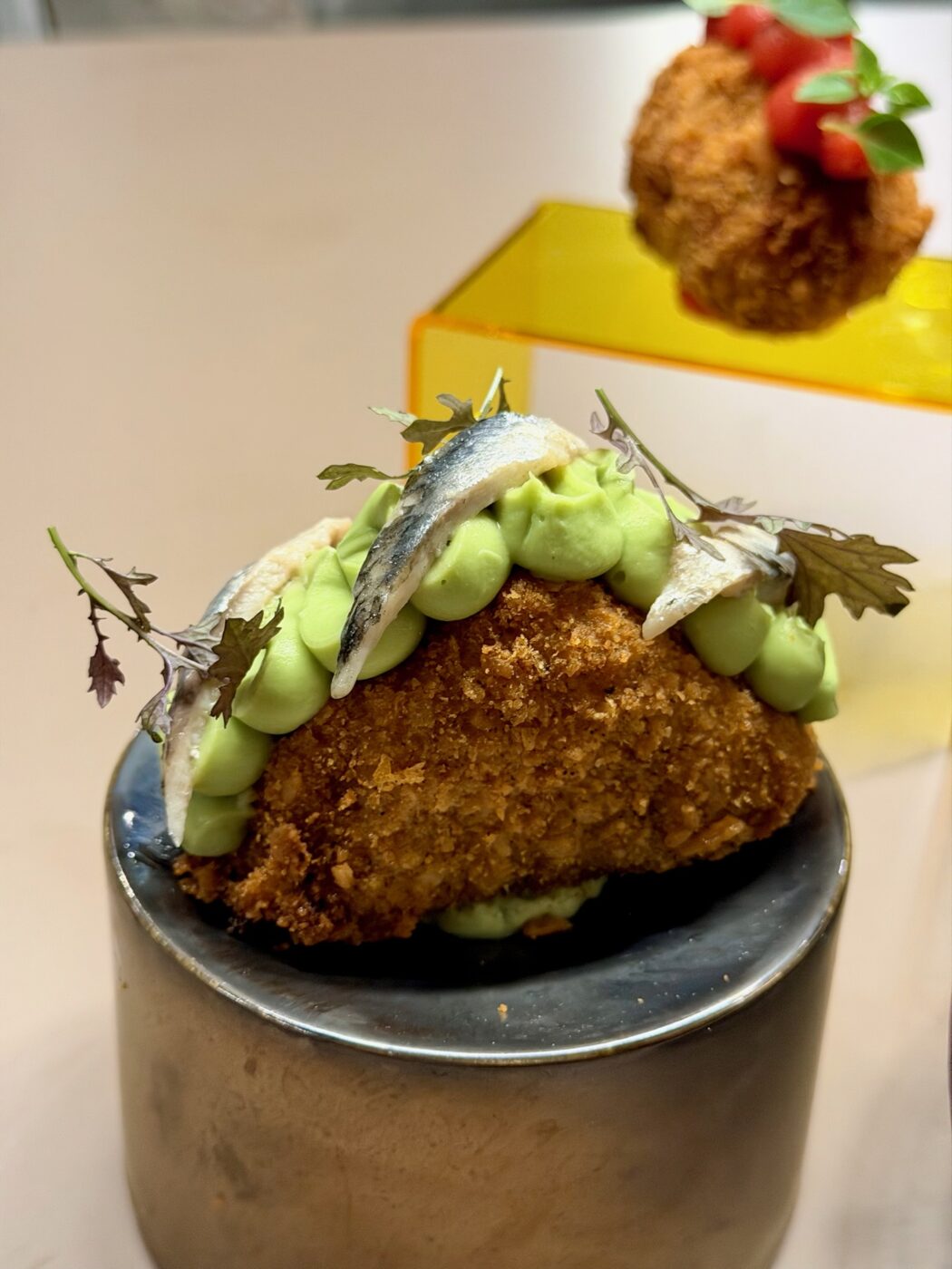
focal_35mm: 48
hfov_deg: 30.3
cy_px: 634
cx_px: 476
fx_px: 1760
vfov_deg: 39.7
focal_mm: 6.76
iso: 320
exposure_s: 1/33
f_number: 1.78
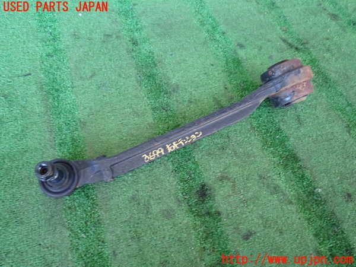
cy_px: 134
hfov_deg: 56.8
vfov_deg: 44.2
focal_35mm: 32
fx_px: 329
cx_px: 178
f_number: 2.4
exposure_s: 1/30
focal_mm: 5.79
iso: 320
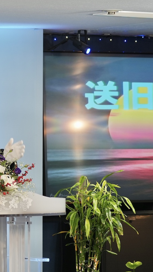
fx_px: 1709
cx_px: 24
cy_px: 136
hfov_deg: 5.1
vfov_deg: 9.1
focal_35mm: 237
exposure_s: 1/160
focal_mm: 100
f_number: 4
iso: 320
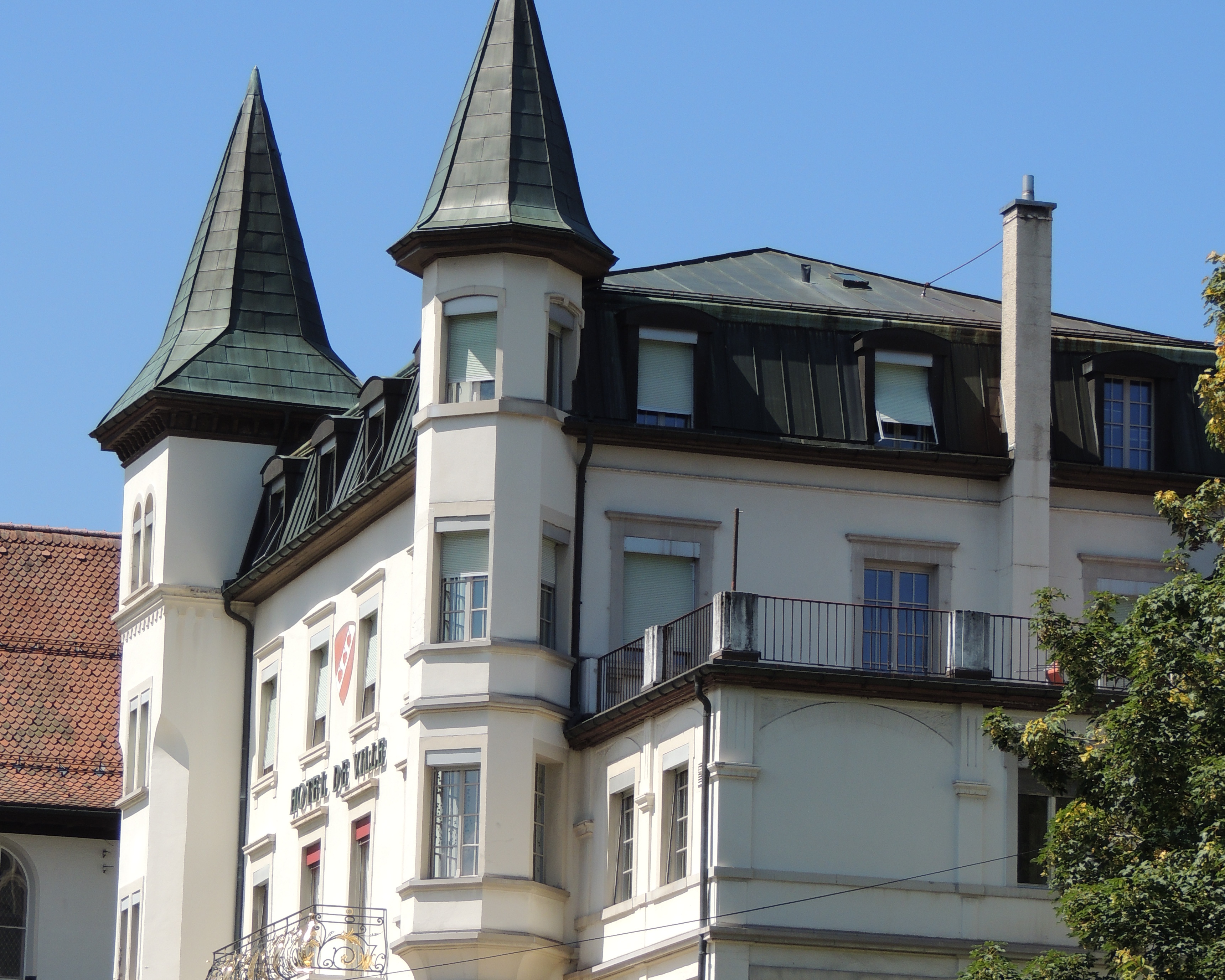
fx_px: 5692
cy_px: 475
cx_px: 610
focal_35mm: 157
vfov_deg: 9.8
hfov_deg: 12.3
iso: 100
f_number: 4.2
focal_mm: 21.4
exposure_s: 1/640
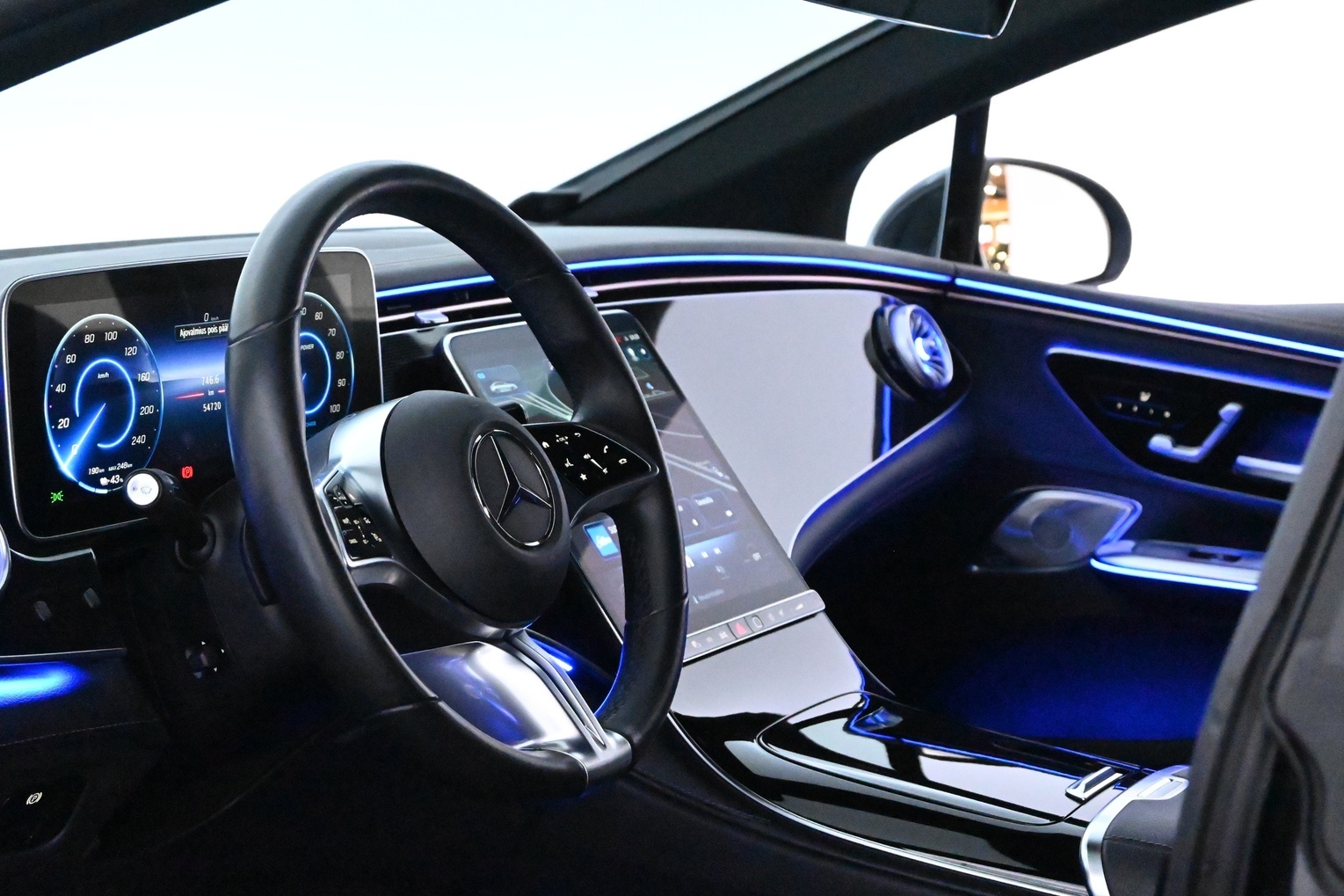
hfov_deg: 28.3
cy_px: 473
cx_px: 641
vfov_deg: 19.0
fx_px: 2670
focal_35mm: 72
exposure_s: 1/80
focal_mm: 45
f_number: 6
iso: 22800
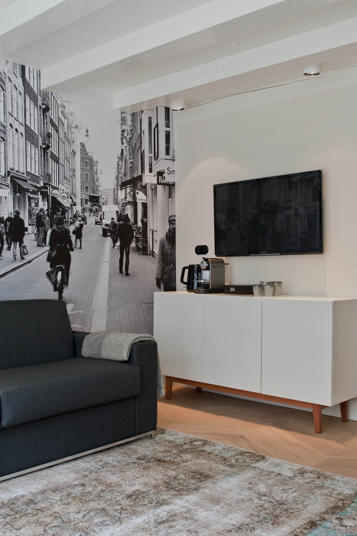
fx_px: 550
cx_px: 173
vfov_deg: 51.9
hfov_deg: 35.9
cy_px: 269
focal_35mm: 37
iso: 400
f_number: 3.2
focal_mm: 24
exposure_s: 1/125
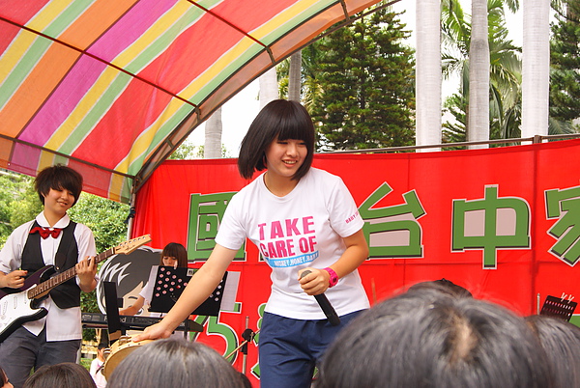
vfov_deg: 22.7
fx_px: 968
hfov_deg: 33.4
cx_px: 290
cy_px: 194
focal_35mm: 60
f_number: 9
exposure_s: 1/160
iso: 400
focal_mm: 40
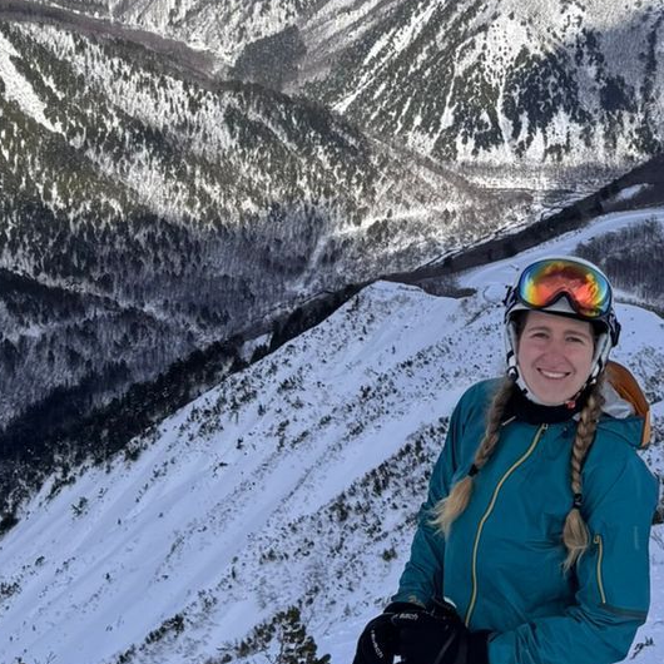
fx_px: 1606
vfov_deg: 22.7
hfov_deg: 23.1
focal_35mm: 74
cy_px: 56
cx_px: 491
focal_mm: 6.76
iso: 80
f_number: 1.78
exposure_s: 1/9009
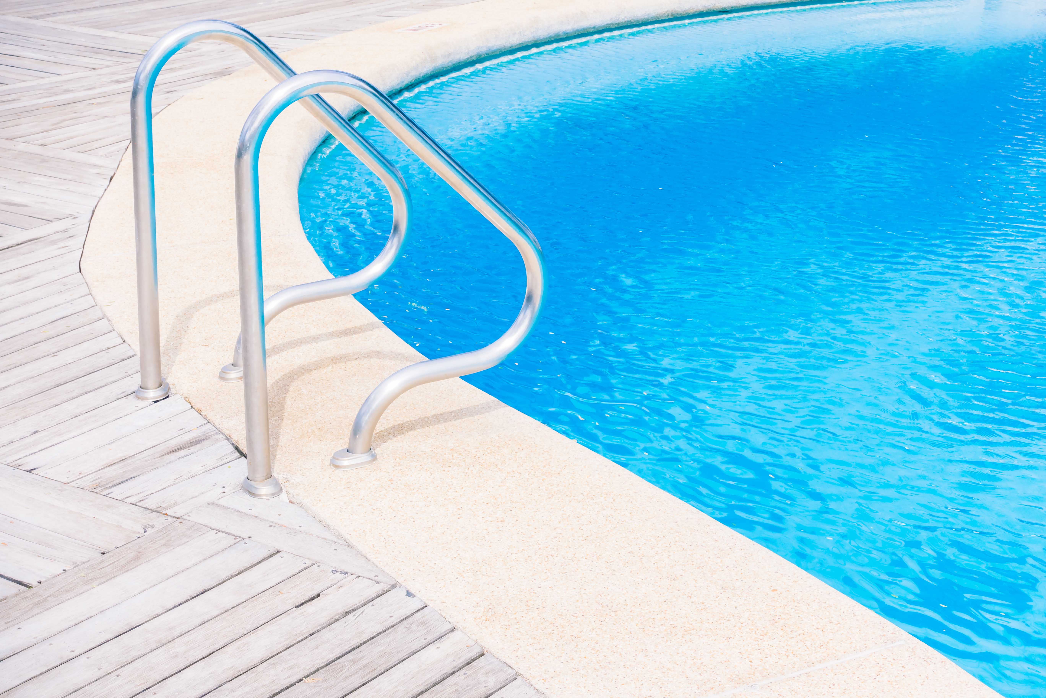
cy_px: 349
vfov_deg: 19.5
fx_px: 2034
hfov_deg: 28.8
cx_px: 523
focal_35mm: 70
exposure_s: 1/320
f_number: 8
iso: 125
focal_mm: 25.7
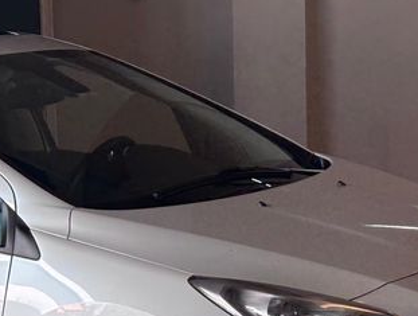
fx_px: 1925
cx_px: -6
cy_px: 325
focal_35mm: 159
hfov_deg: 12.2
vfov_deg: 9.3
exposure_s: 1/135
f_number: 1.6
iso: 32
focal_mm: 5.96
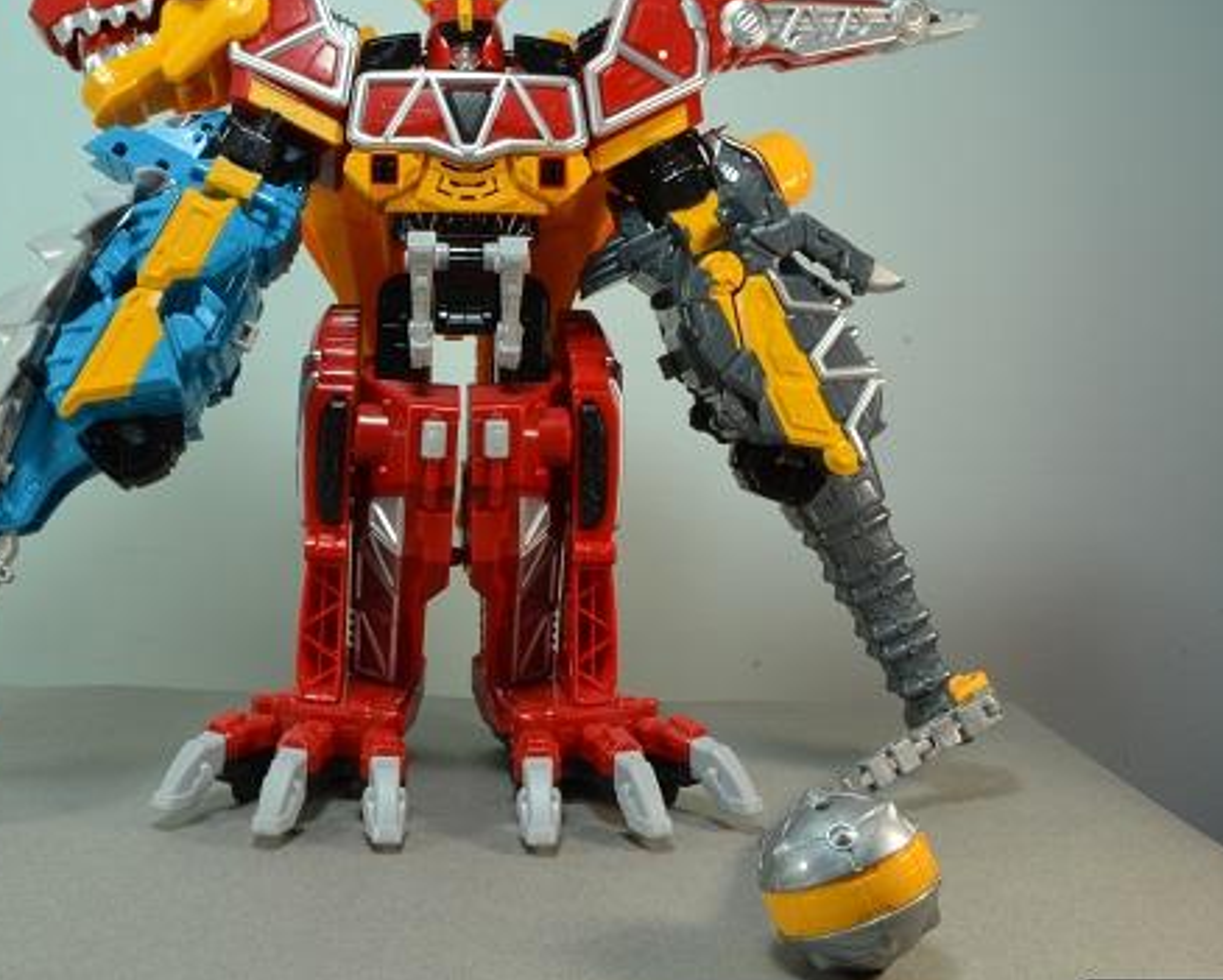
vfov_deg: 36.5
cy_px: 440
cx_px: 450
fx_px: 1485
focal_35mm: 41
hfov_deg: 44.4
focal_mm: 20
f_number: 22
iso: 100
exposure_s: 1/2.5
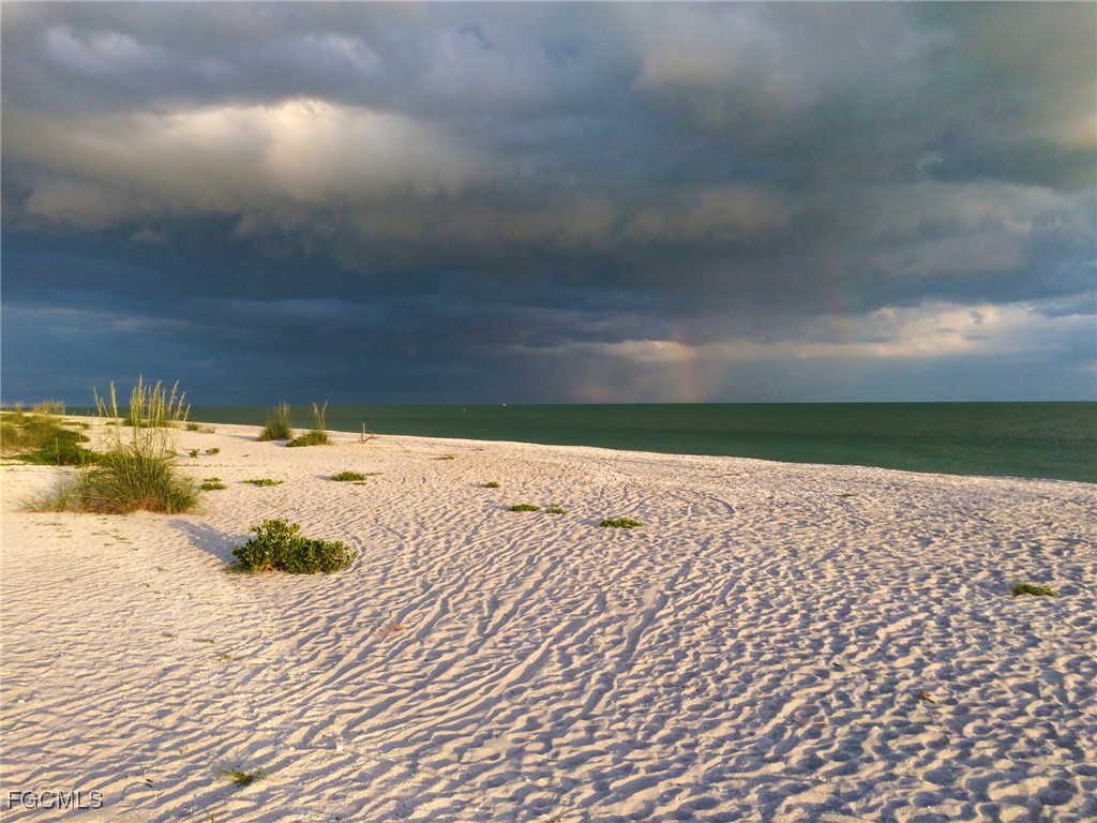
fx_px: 919
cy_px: 412
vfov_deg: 48.2
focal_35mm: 29
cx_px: 548
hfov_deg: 61.7
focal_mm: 4.15
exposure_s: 1/774
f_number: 2.2
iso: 32
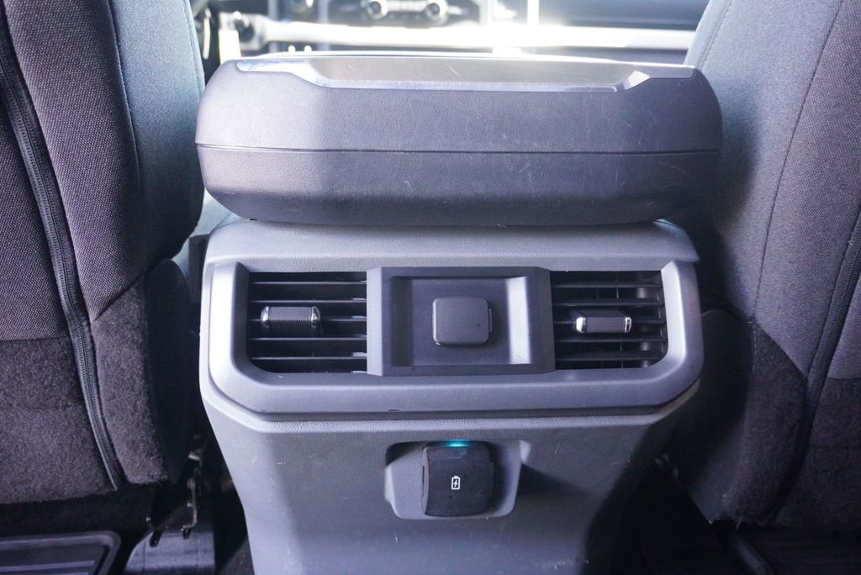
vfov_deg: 43.7
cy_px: 288
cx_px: 430
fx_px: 718
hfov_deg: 61.9
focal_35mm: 30
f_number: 4
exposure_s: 1/160
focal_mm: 20
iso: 4000
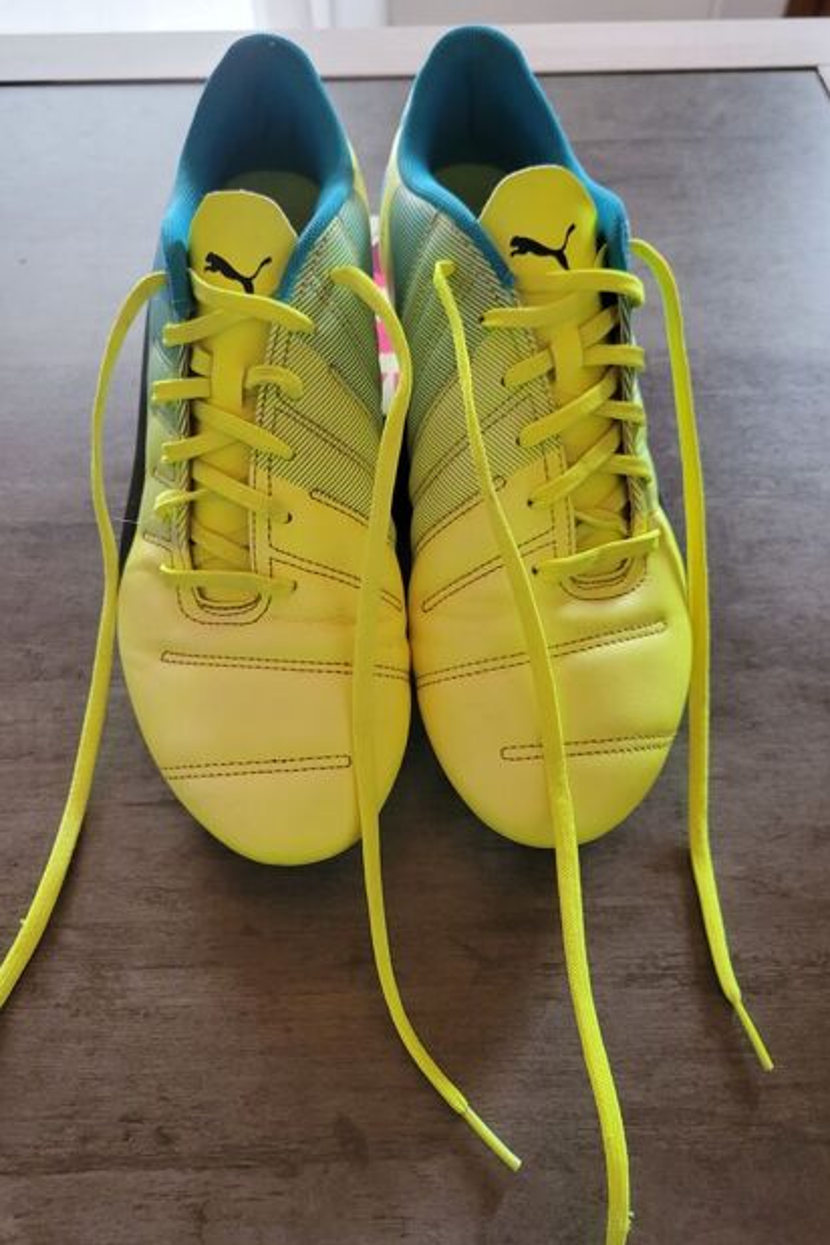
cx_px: 385
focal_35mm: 28
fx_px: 968
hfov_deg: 46.4
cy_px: 606
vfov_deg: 65.5
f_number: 1.8
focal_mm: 5.4
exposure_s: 1/40
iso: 250
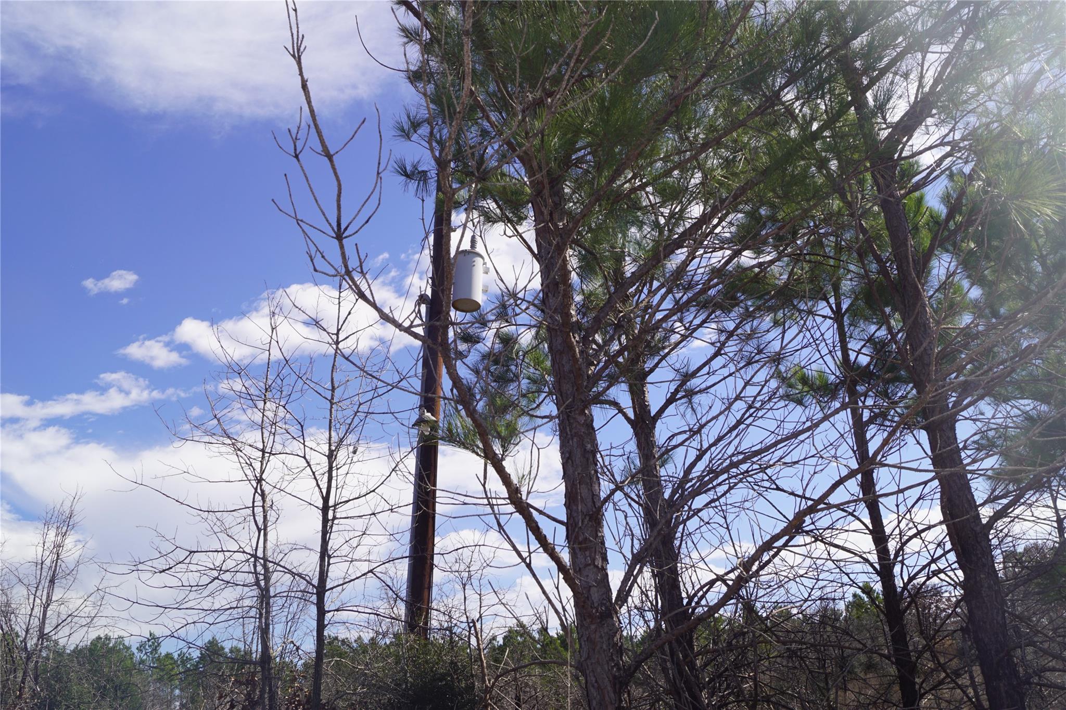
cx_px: 533
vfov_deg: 40.0
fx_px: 977
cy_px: 355
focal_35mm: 33
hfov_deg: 57.2
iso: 100
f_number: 14
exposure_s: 1/80
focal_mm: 22
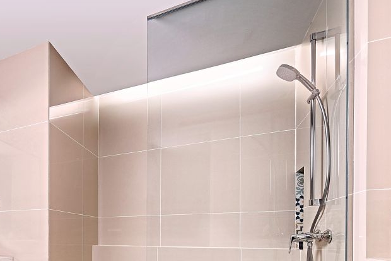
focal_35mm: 24
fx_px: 261
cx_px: 59
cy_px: 239
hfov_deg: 64.6
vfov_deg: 47.3
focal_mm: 8
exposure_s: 1/8
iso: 400
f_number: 5.6
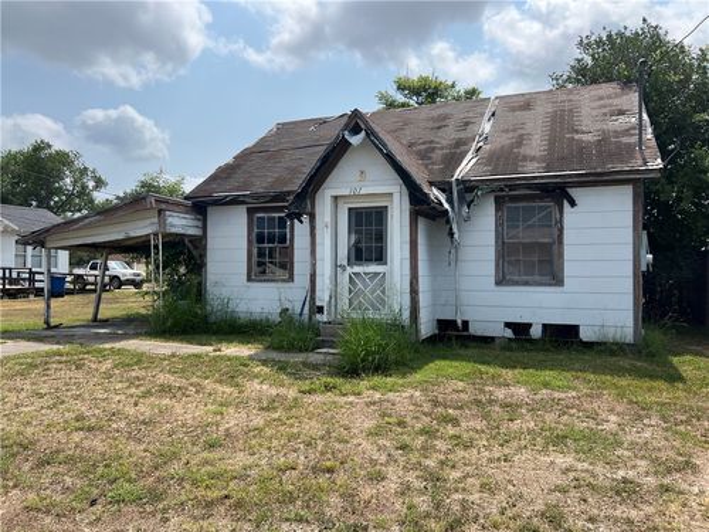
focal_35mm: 26
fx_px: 533
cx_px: 354
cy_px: 266
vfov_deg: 53.1
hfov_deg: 67.3
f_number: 1.5
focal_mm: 5.7
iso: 50
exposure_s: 1/3968
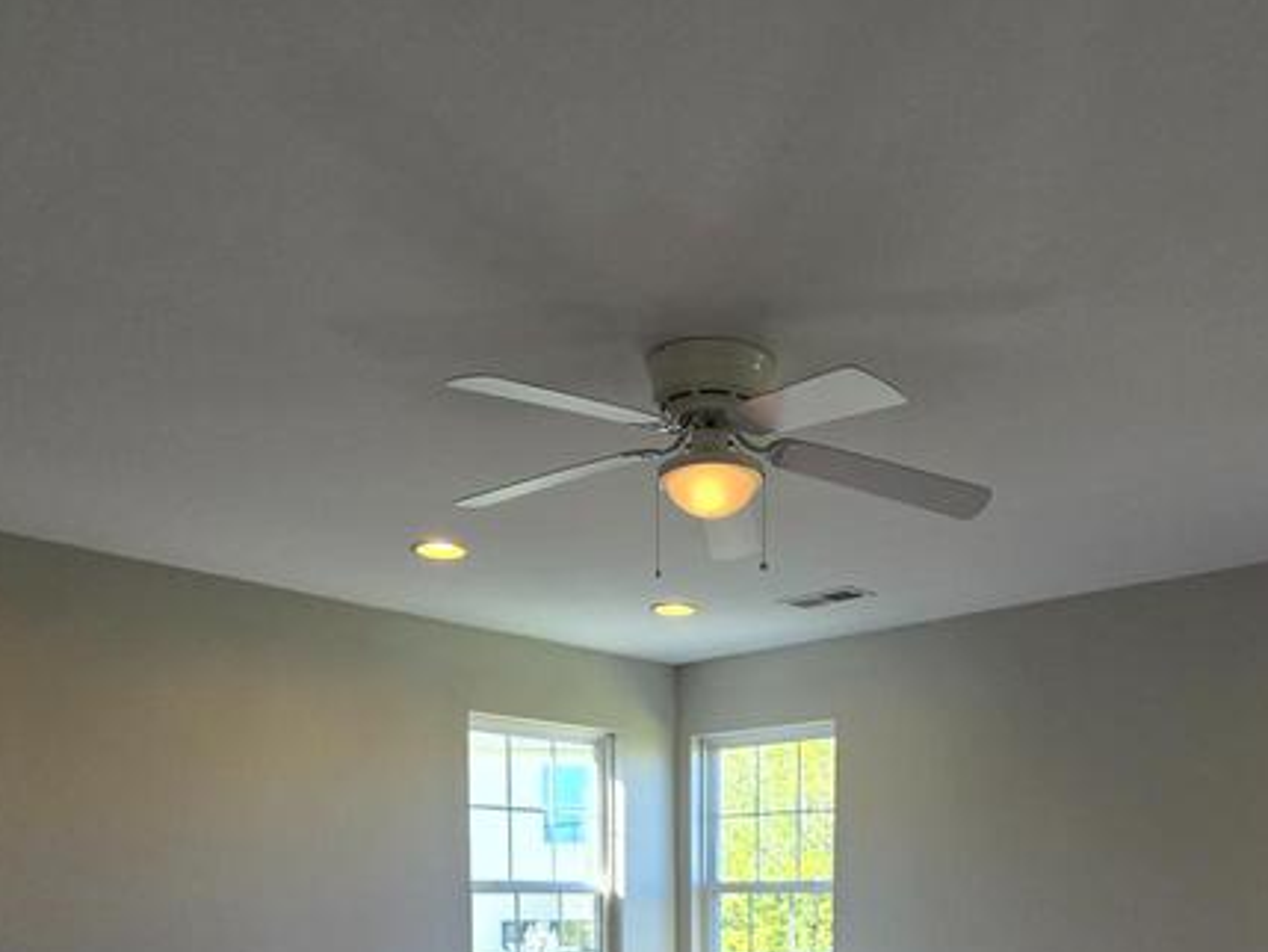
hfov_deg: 58.0
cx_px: 736
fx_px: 1136
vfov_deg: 38.0
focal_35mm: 31
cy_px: 1041
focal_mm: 2.2
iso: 50
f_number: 2.2
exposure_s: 1/120
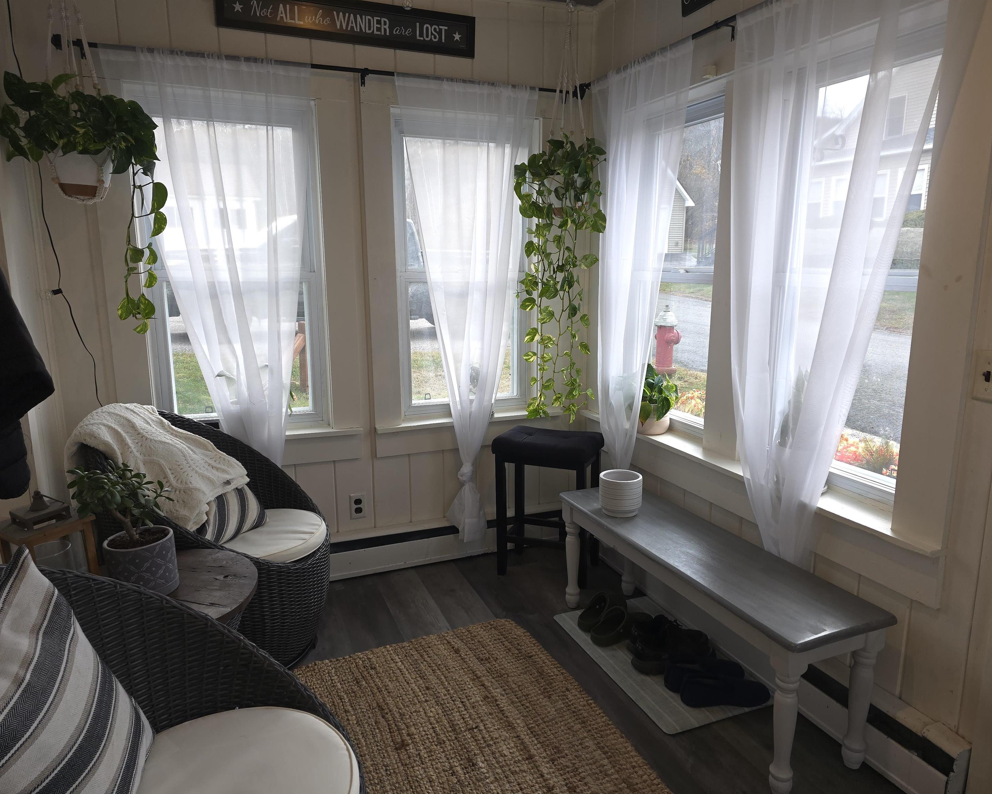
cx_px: 510
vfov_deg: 58.8
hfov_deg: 70.3
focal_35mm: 24
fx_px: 705
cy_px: 398
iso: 80
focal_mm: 6.3
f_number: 1.7
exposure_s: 1/60
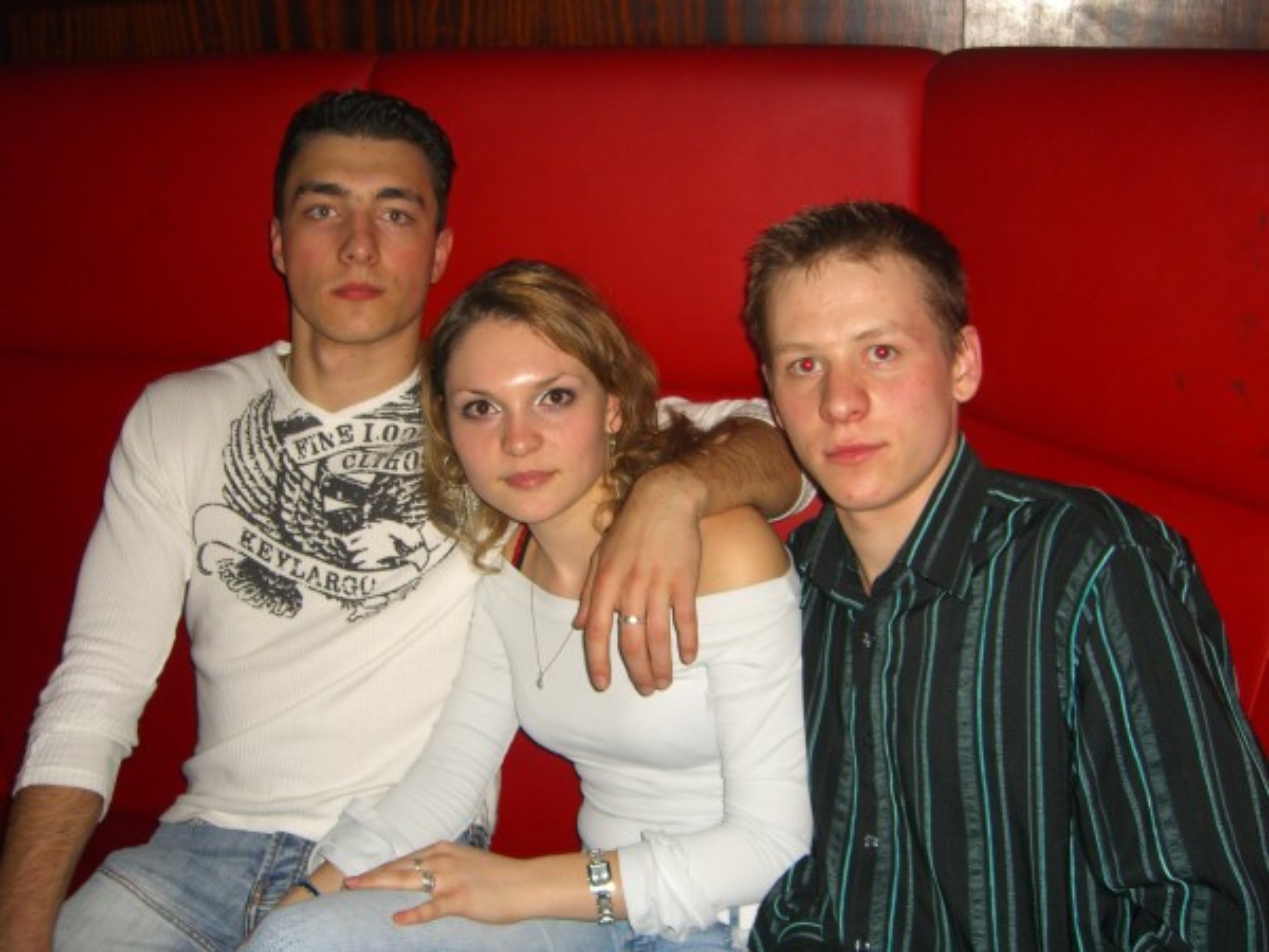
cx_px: 634
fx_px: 1393
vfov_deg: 37.7
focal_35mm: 38
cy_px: 476
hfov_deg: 49.0
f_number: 2.8
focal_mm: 7.9
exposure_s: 1/60
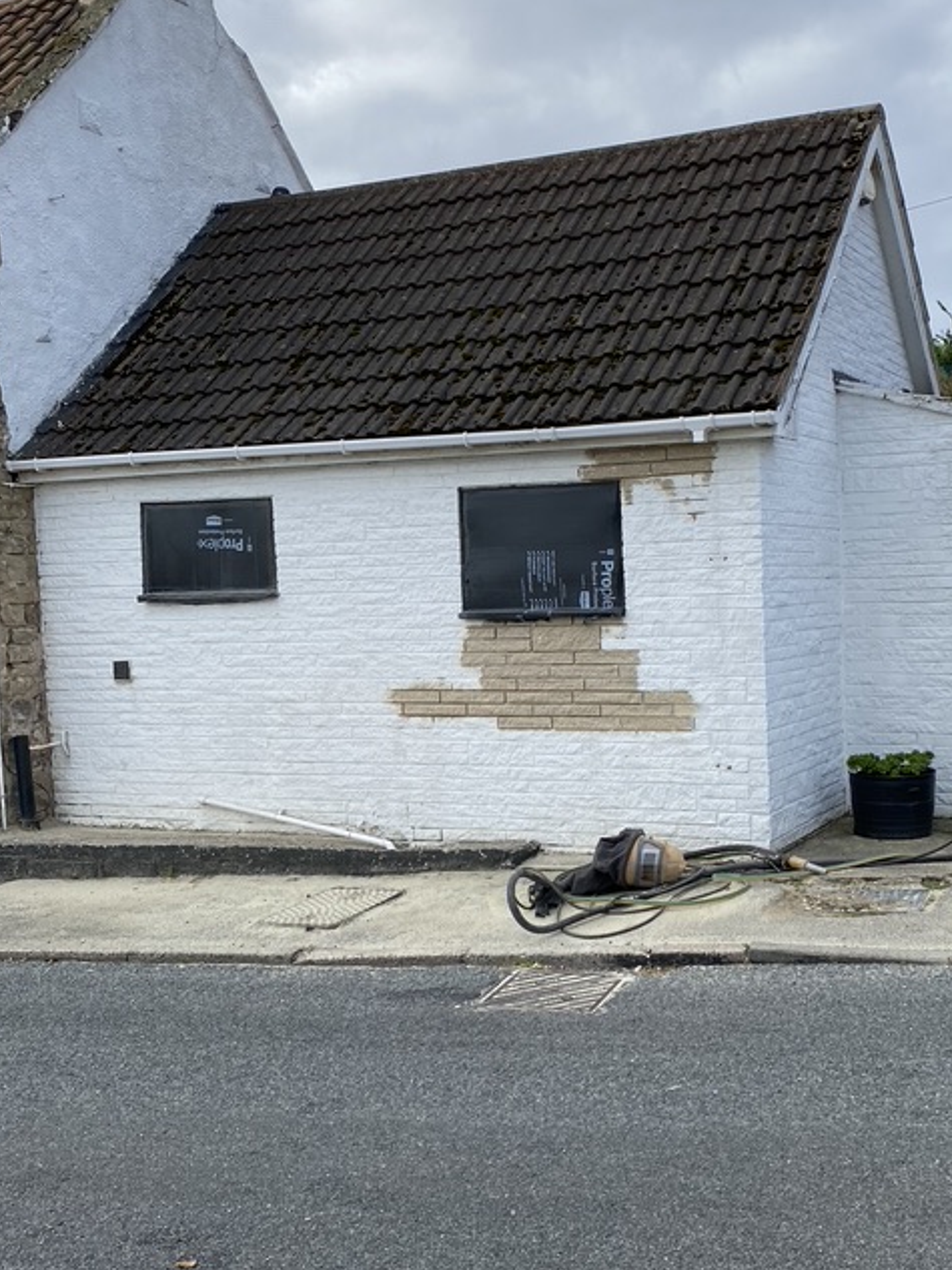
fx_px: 1541
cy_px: 669
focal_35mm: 42
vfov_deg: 44.8
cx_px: 633
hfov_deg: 34.0
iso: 32
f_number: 1.8
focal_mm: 4.25
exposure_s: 1/1727
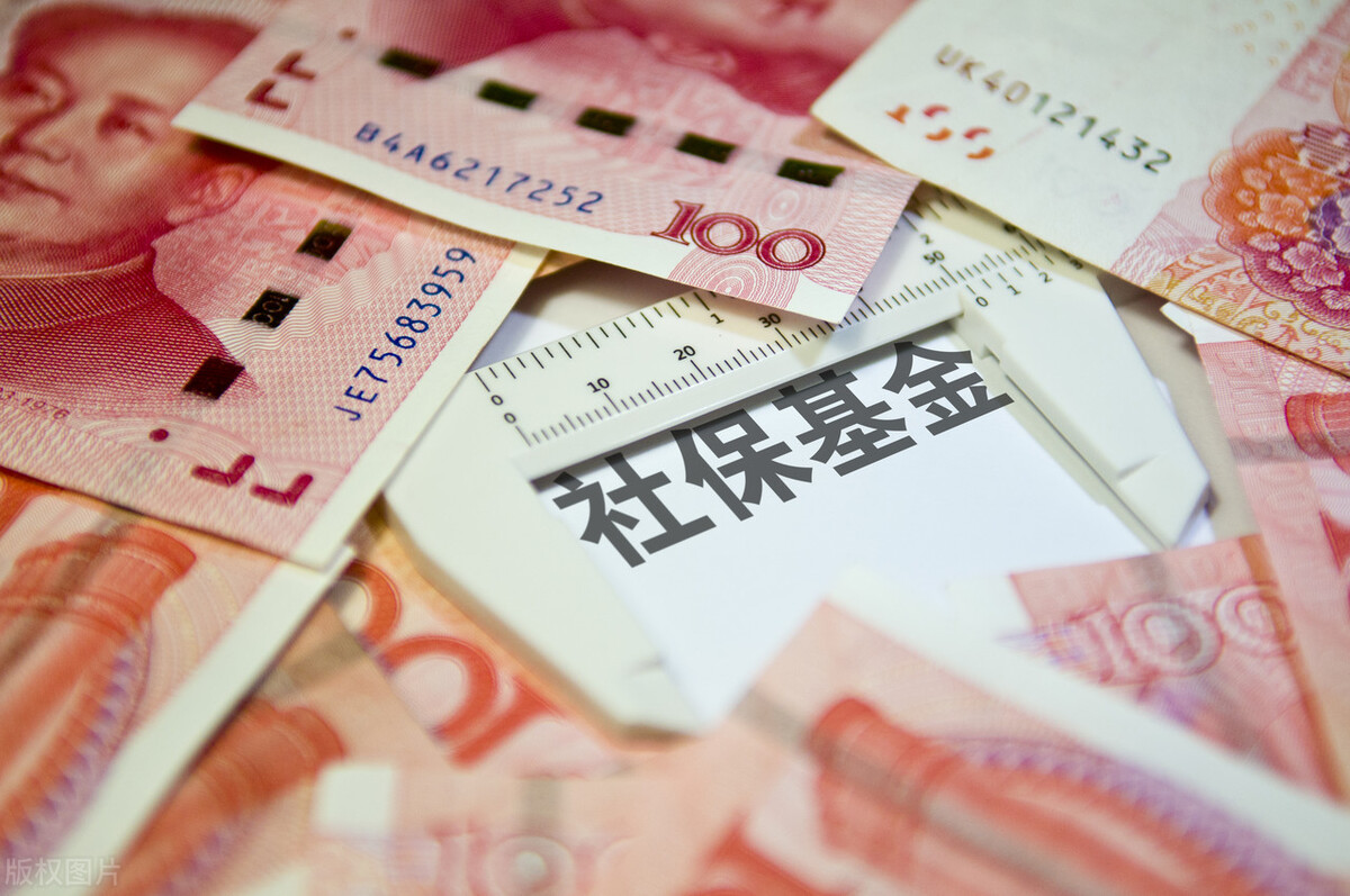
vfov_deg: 16.5
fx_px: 3090
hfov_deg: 24.6
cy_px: 448
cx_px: 675
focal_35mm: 82
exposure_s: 1/640
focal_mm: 55
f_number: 3.2
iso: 500
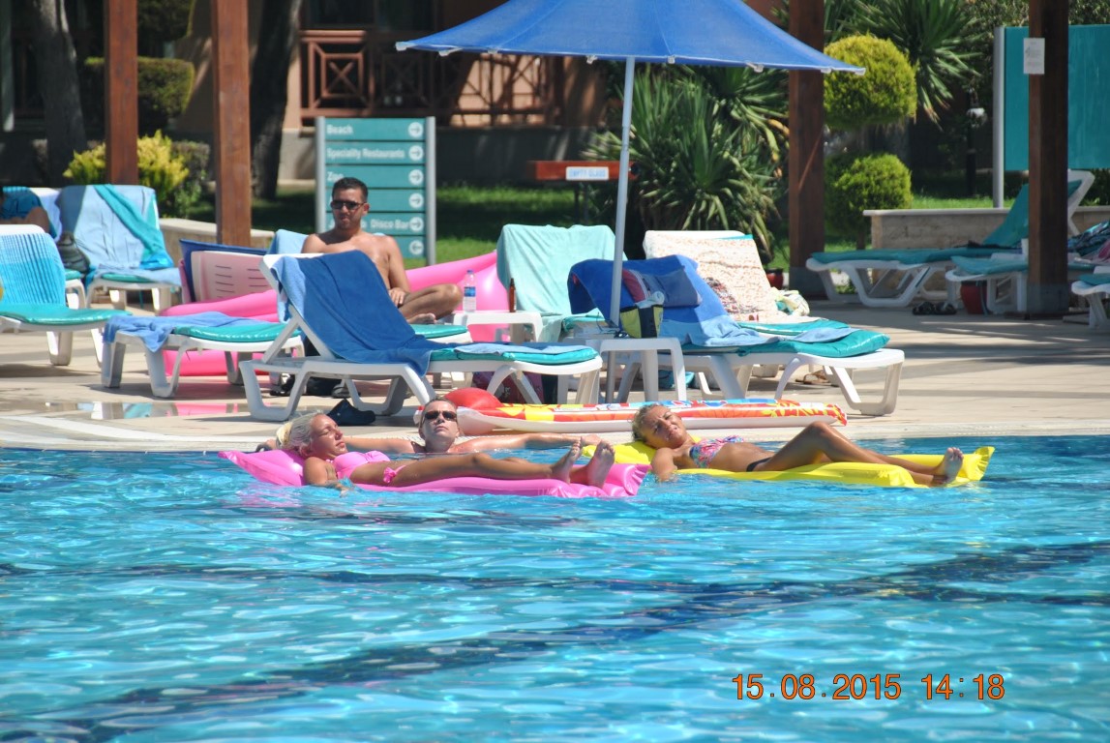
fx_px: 7872
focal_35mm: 255
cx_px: 555
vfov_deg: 5.4
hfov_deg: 8.1
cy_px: 372
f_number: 5.6
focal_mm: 170
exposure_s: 1/1000
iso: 200
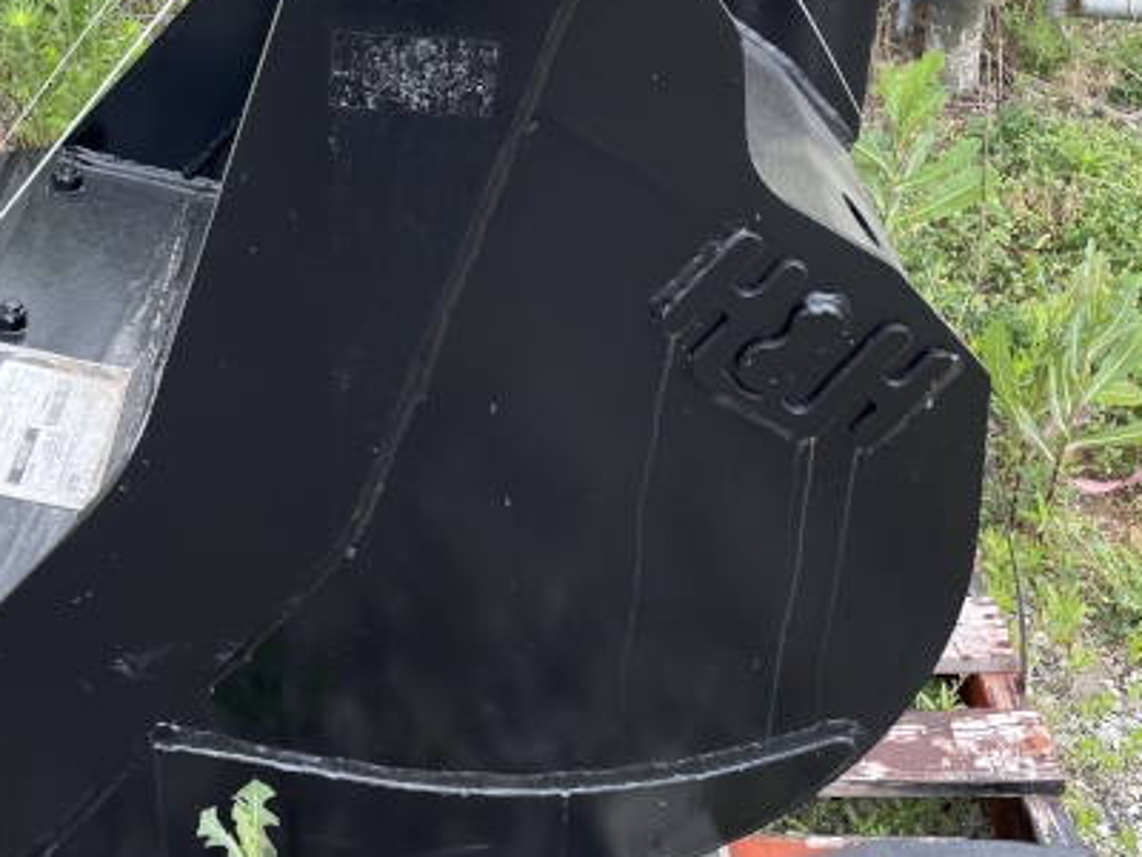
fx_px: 1716
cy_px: 151
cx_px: 397
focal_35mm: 52
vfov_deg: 27.4
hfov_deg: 36.5
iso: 32
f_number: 1.6
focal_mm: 4.2
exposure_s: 1/711
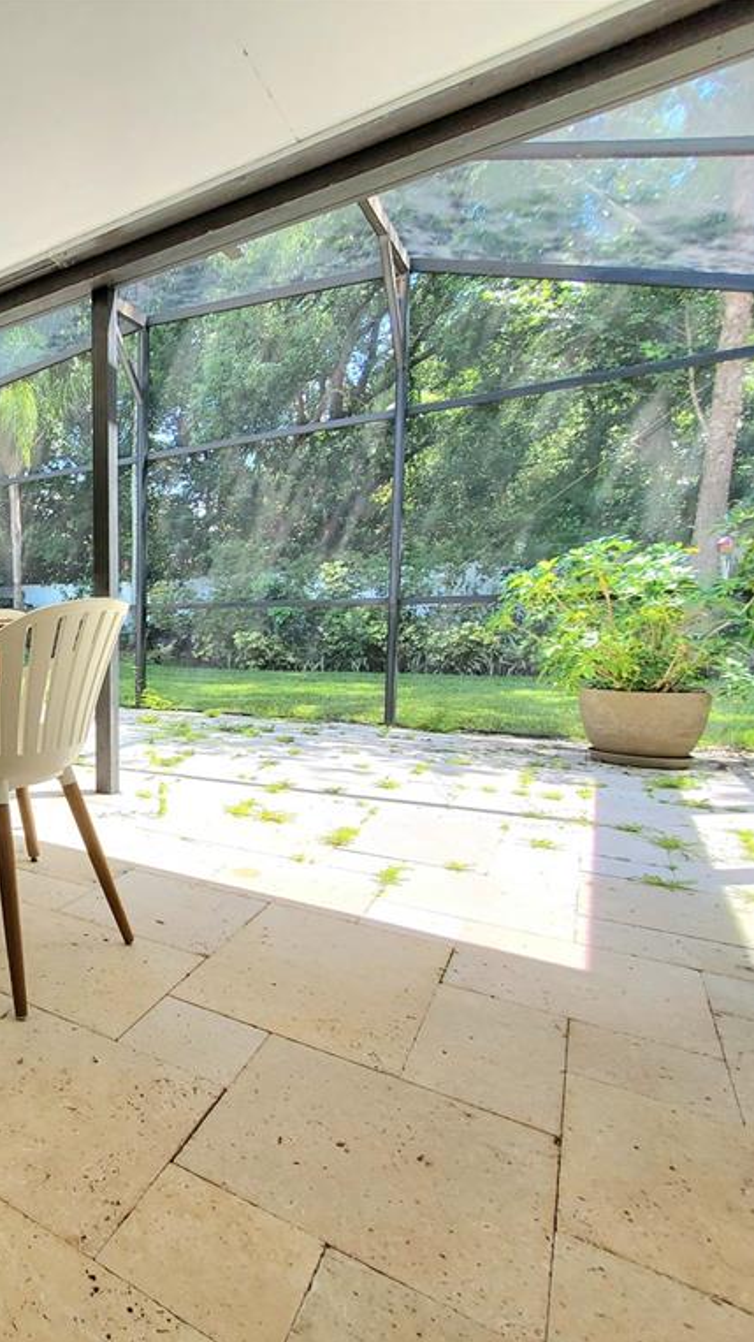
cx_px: -33
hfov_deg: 46.5
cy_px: 672
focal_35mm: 19
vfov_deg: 89.6
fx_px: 676
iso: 50
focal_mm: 1.8
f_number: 2.2
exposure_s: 1/270
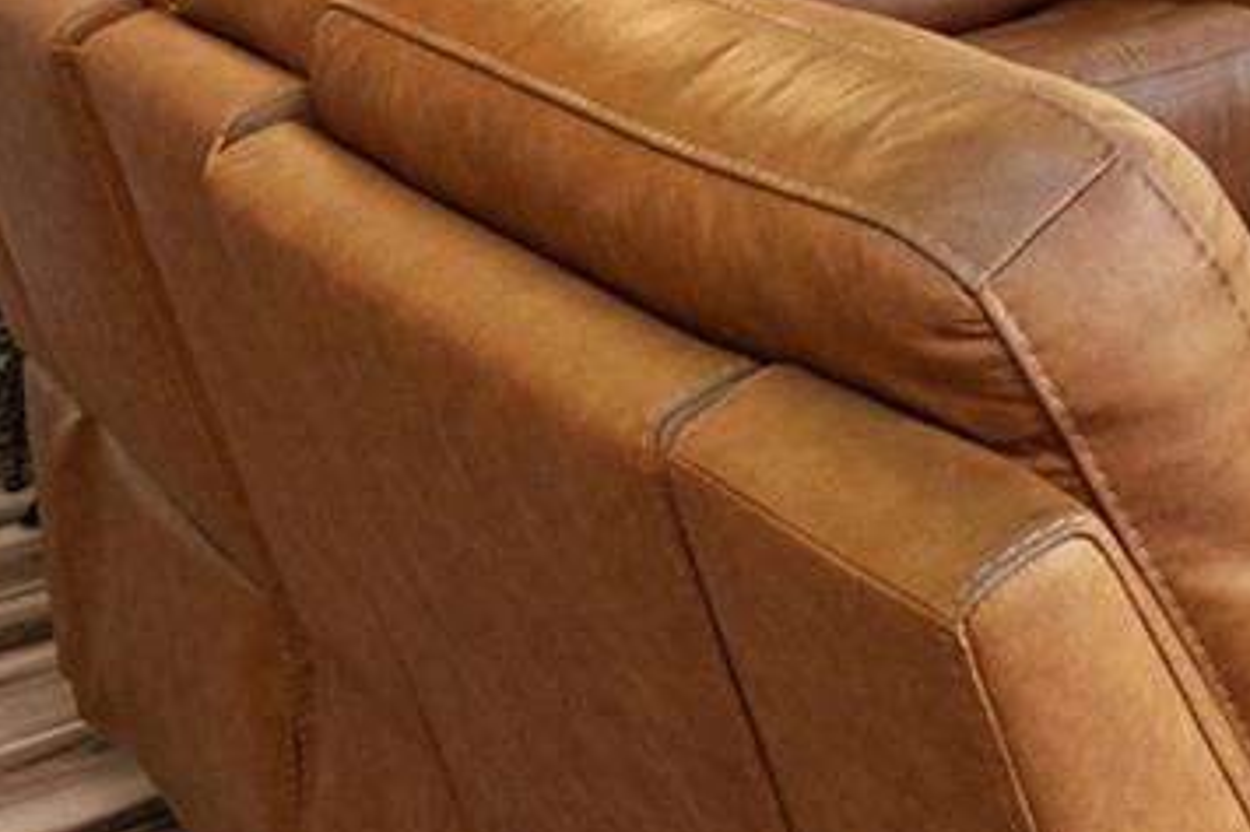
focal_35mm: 66
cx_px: 1485
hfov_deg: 27.1
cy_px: -502
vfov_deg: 17.8
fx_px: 2296
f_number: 8
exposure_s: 1/60
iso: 400
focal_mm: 14.7
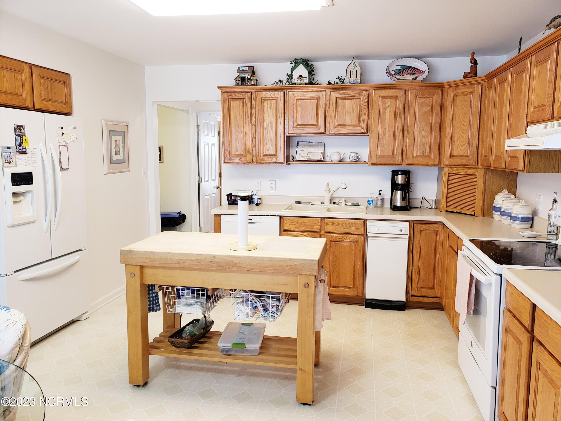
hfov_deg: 67.3
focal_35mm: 26
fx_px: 421
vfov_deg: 53.1
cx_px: 280
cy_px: 210
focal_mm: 4.3
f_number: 2.4
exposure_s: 1/60
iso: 160
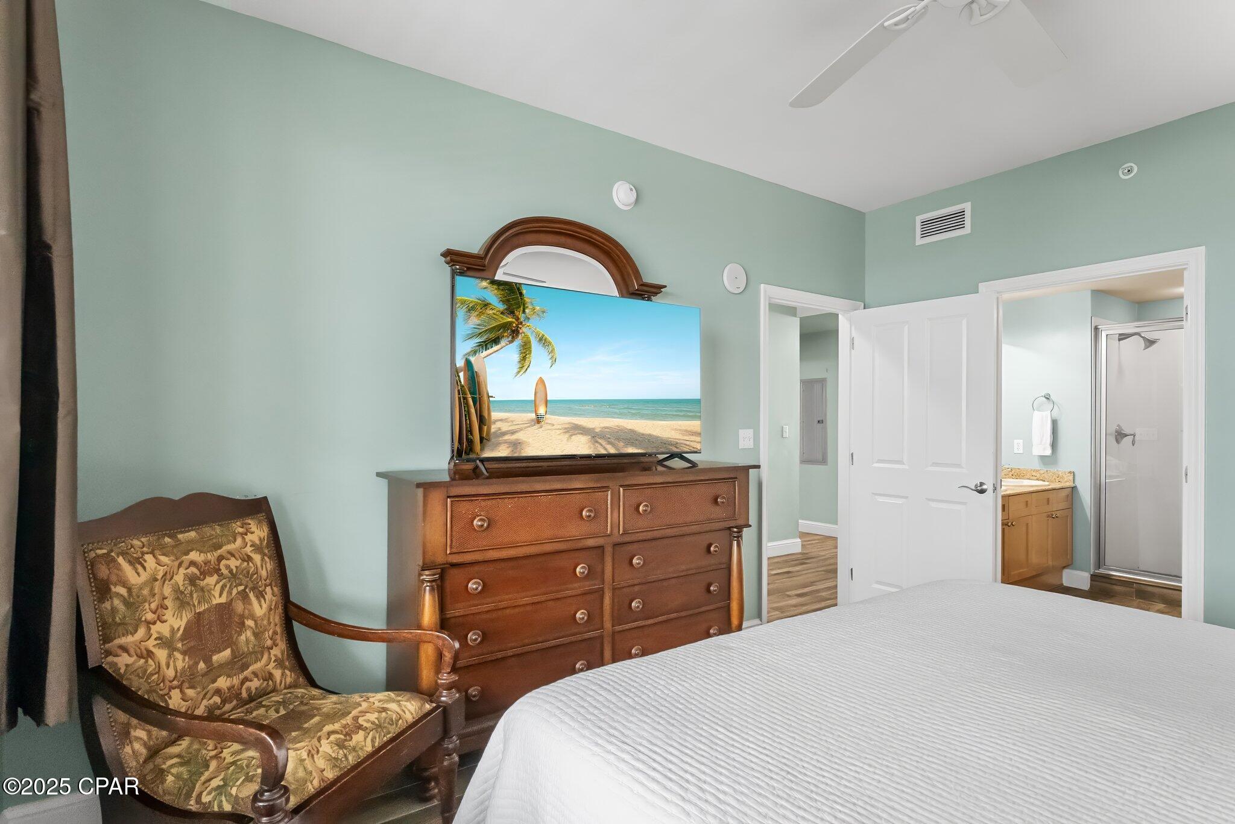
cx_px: 618
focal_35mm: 18
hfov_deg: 89.3
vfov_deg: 66.8
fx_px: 625
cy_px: 412
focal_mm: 18.2
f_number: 8
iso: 12800
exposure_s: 1/40
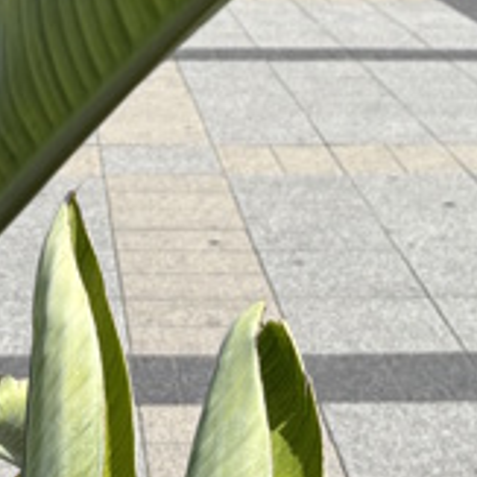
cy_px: -152
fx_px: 1762
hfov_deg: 15.3
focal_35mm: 113
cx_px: 59
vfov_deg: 14.7
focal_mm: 5.96
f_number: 1.6
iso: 50
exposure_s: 1/3534
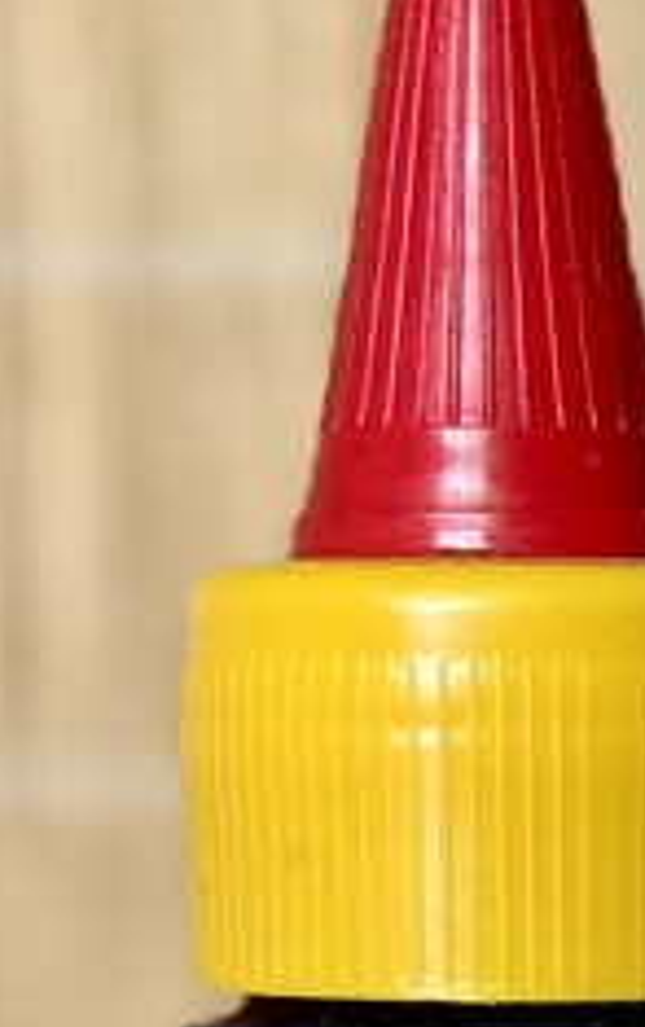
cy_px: 1523
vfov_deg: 9.4
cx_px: 1391
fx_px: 6081
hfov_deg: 5.9
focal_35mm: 217
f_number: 1.78
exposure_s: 1/121
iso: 64
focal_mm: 6.76
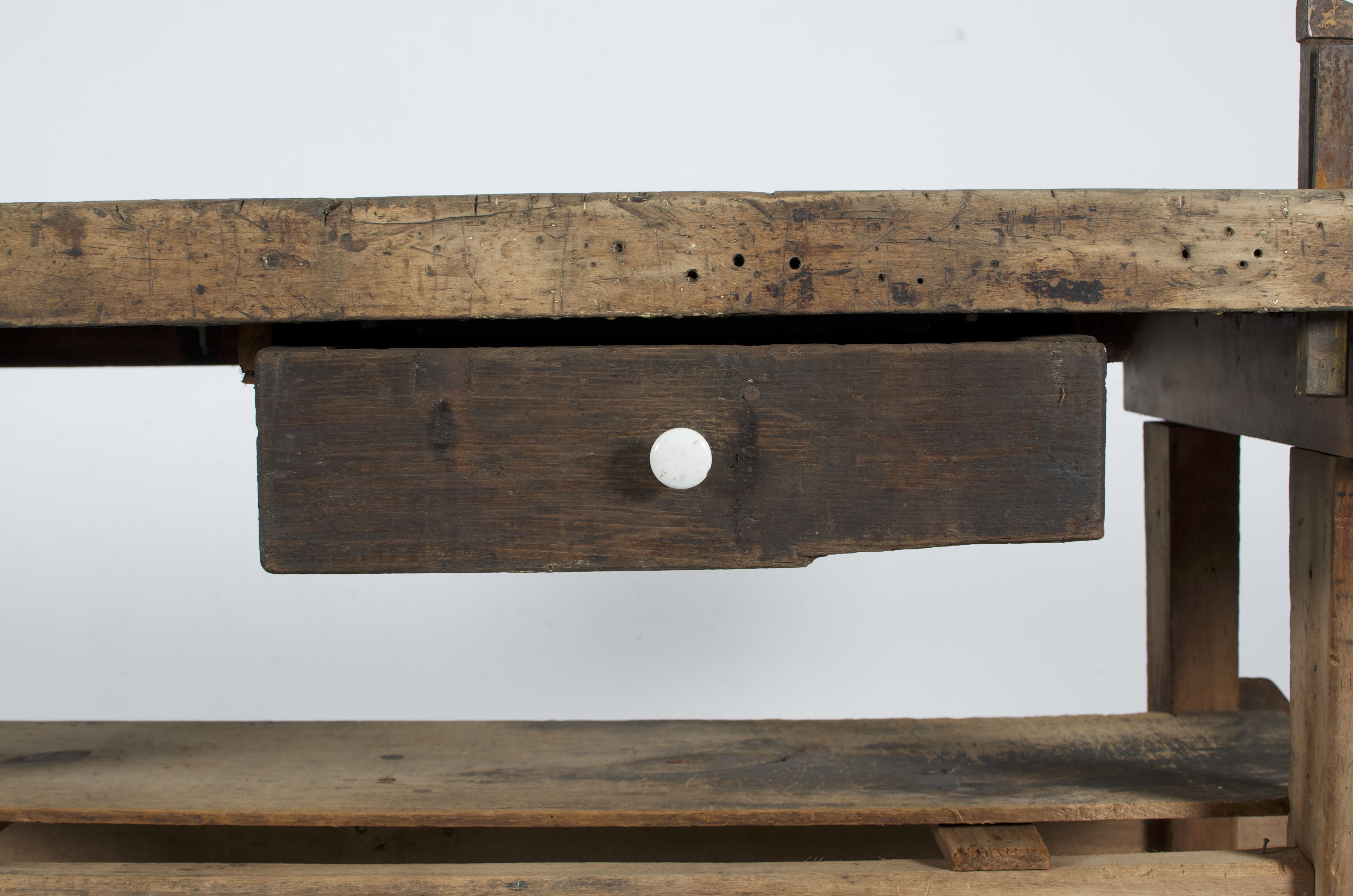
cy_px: 448
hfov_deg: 37.9
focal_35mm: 52
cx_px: 676
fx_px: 1969
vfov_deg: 25.6
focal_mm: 35
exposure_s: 1/125
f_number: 6.3
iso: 100
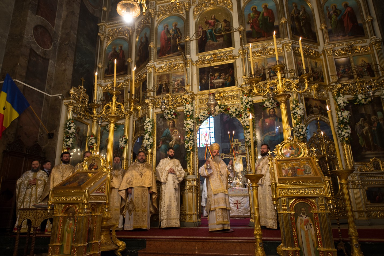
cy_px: 128
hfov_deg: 73.7
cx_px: 192
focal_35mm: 24
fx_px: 256
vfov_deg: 53.2
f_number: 2.8
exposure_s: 1/50
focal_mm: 24
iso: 1250
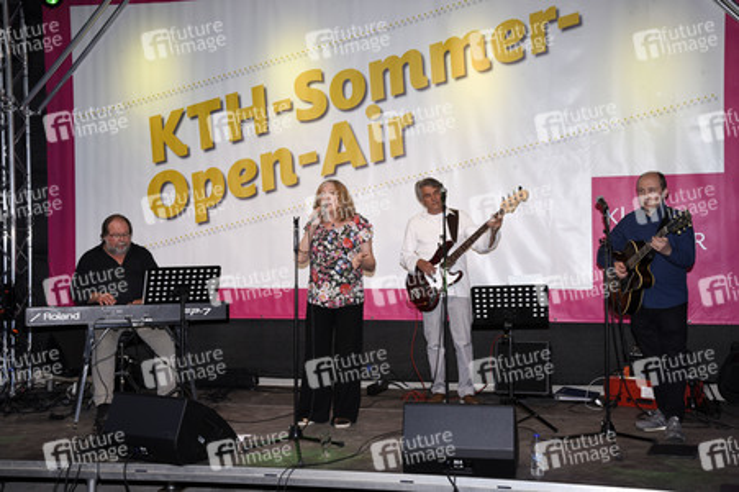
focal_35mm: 50
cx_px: 370
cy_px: 246
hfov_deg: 39.6
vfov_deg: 27.0
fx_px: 1026
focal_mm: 50
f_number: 11
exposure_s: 1/80
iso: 400
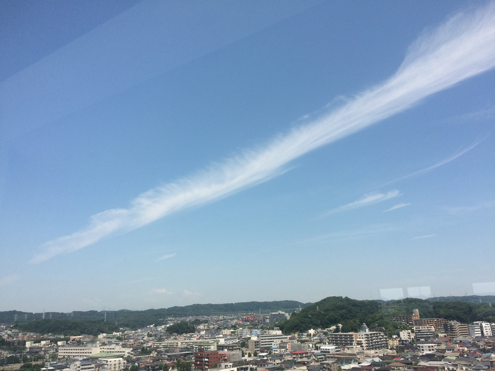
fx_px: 415
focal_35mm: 29
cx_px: 248
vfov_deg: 48.2
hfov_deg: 61.7
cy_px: 186
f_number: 2.2
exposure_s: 1/1953
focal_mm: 4.15
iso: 32
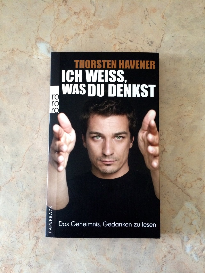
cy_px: 136
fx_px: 229
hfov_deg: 48.2
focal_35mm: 29
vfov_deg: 61.7
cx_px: 102
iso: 400
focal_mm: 4.15
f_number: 2.2
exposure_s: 1/17
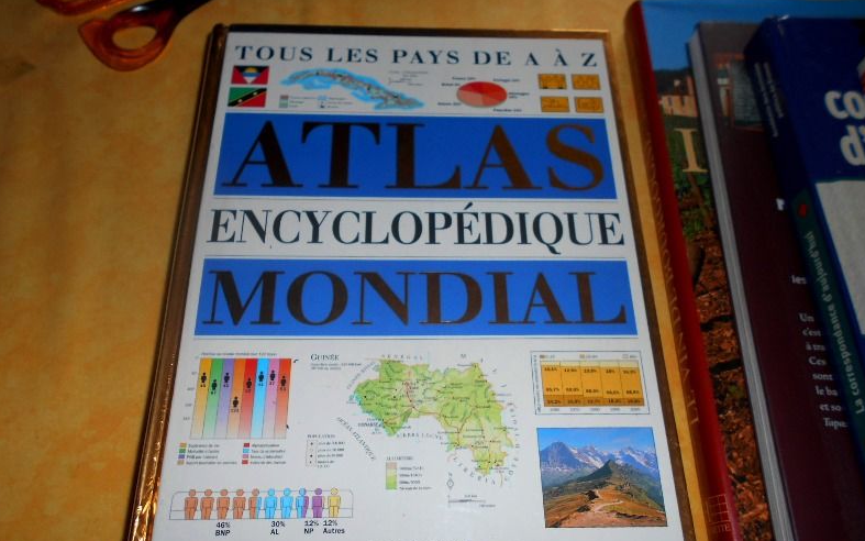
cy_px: 288
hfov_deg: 66.5
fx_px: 660
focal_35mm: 28
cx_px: 436
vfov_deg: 44.5
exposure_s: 1/25
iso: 80
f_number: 3.2
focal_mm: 4.6
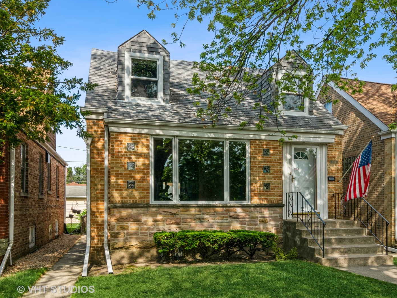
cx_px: 222
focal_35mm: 30
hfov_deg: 59.8
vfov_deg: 46.8
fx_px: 344
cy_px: 152
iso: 200
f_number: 9
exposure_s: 1/200
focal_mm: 18
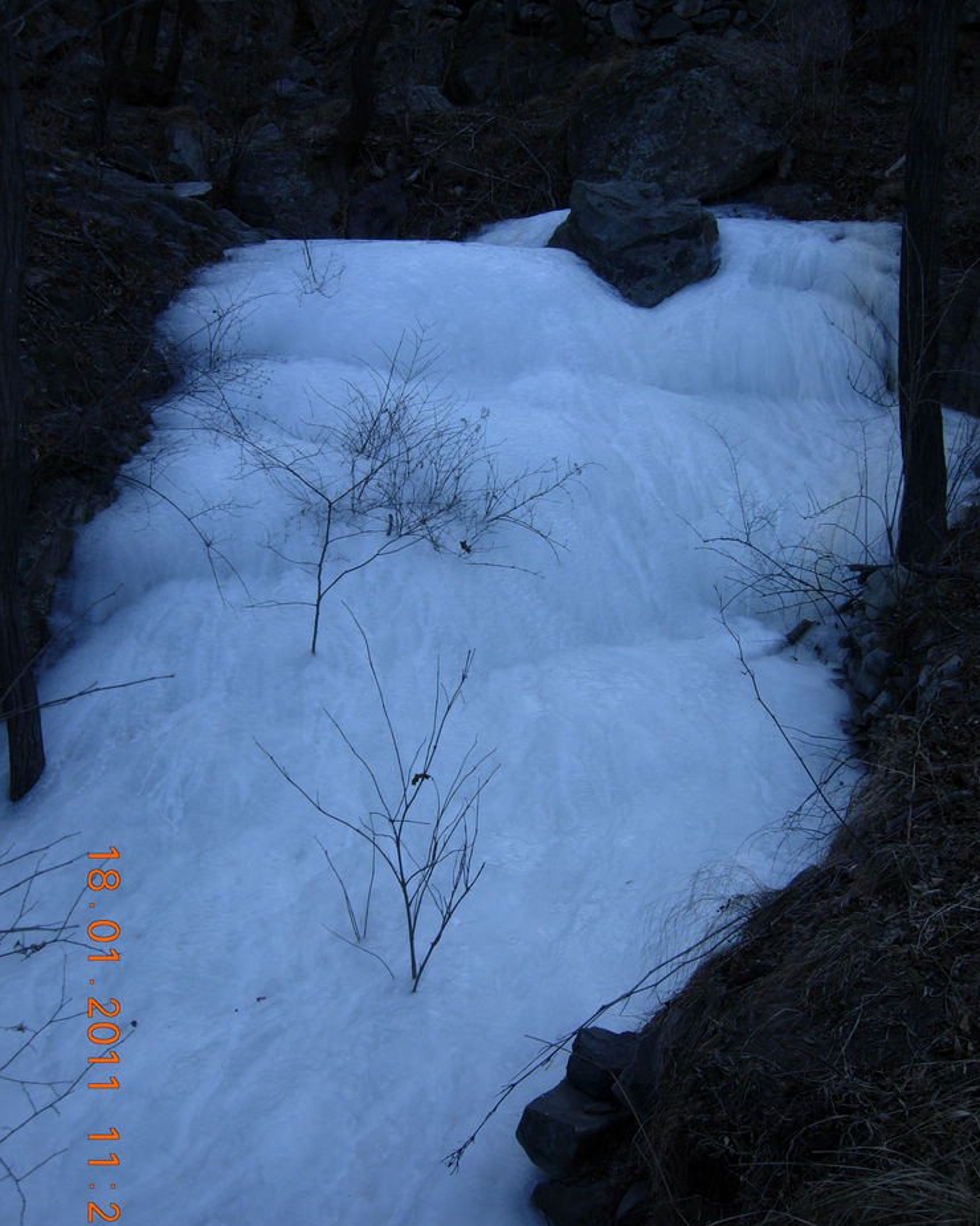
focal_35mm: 38
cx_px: 495
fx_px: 1378
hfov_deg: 39.2
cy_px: 641
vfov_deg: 47.9
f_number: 4.3
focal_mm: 7.5
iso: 50
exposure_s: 1/176
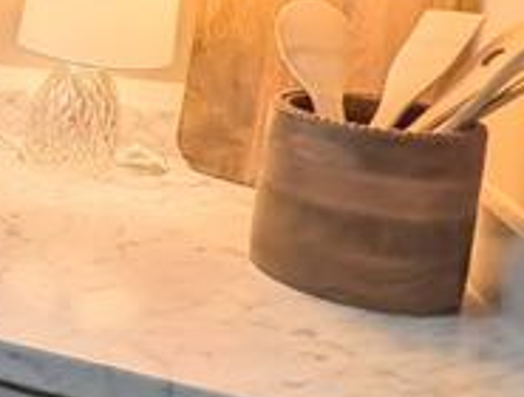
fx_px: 835
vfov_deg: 24.9
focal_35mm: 55
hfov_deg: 18.0
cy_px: -34
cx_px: -583
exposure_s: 1/196
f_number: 1.7
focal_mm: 2.02
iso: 50
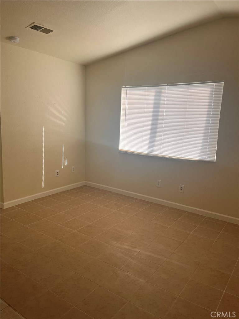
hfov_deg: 53.1
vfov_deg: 67.3
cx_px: 120
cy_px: 160
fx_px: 239
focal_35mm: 26
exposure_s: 1/153
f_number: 1.6
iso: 50
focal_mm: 5.1
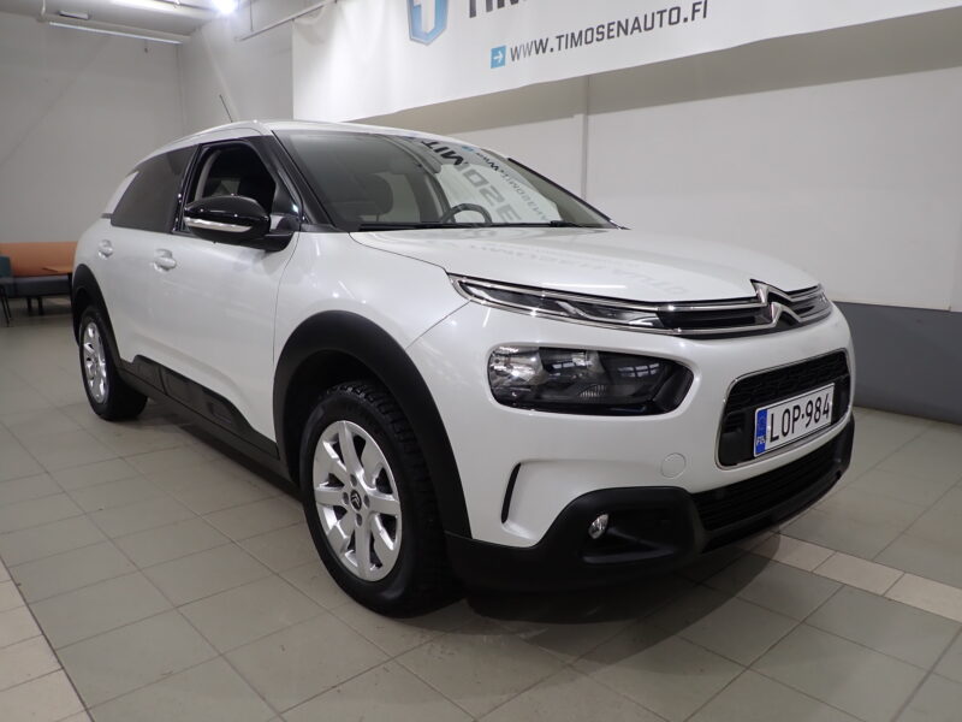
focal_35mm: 25
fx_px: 695
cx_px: 481
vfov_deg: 54.9
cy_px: 361
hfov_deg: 69.4
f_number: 2
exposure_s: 1/60
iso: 100
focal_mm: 4.5
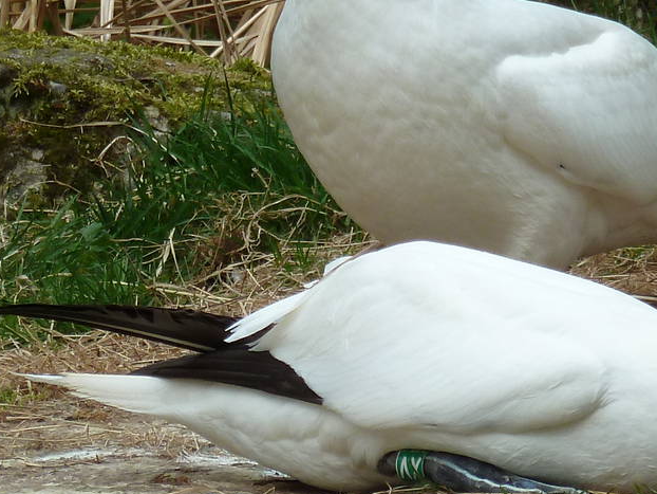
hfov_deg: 2.1
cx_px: 395
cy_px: 228
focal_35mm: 923
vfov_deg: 1.6
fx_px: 17525
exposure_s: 1/200
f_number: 4.9
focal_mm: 49.2
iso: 80
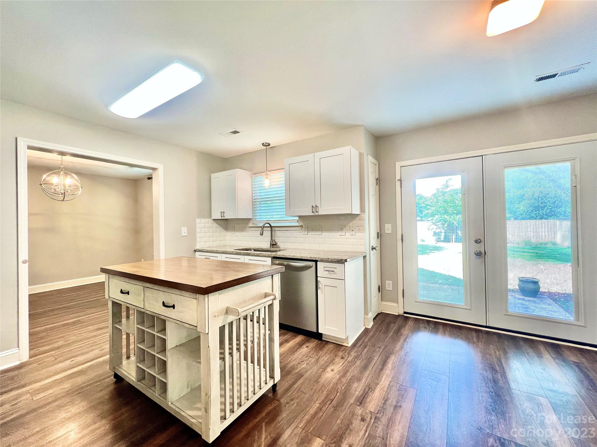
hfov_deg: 106.2
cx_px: 298
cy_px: 224
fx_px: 224
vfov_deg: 89.9
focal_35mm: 13
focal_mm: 1.57
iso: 160
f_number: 1.8
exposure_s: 1/120
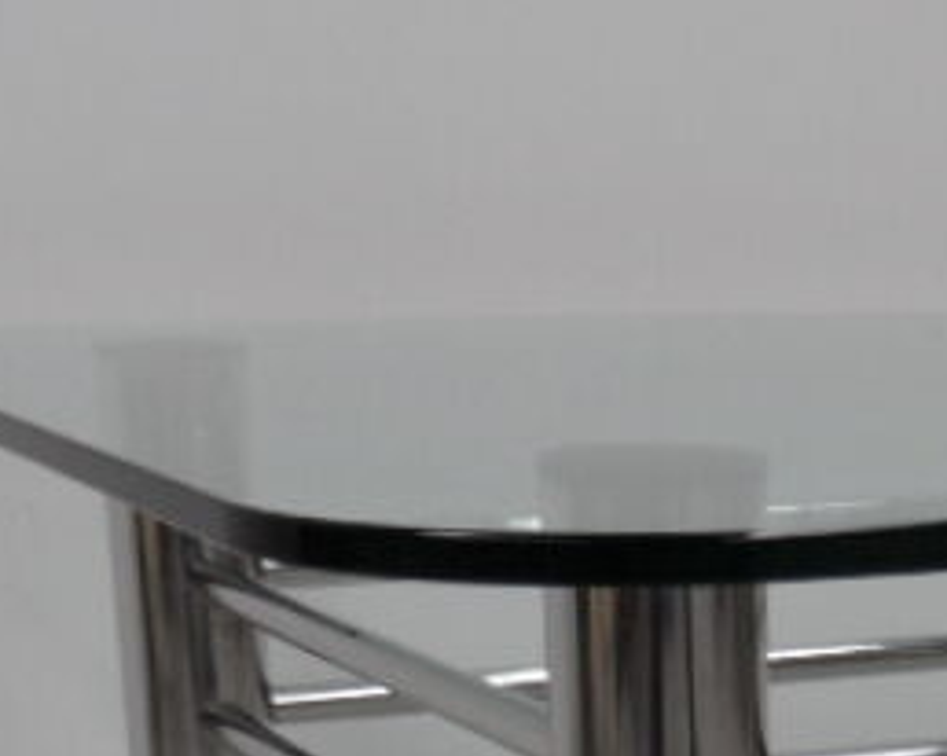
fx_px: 2605
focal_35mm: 93
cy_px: 1229
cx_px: 1031
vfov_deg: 15.0
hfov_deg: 19.7
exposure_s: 1/125
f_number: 3.2
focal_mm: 3.9
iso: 80
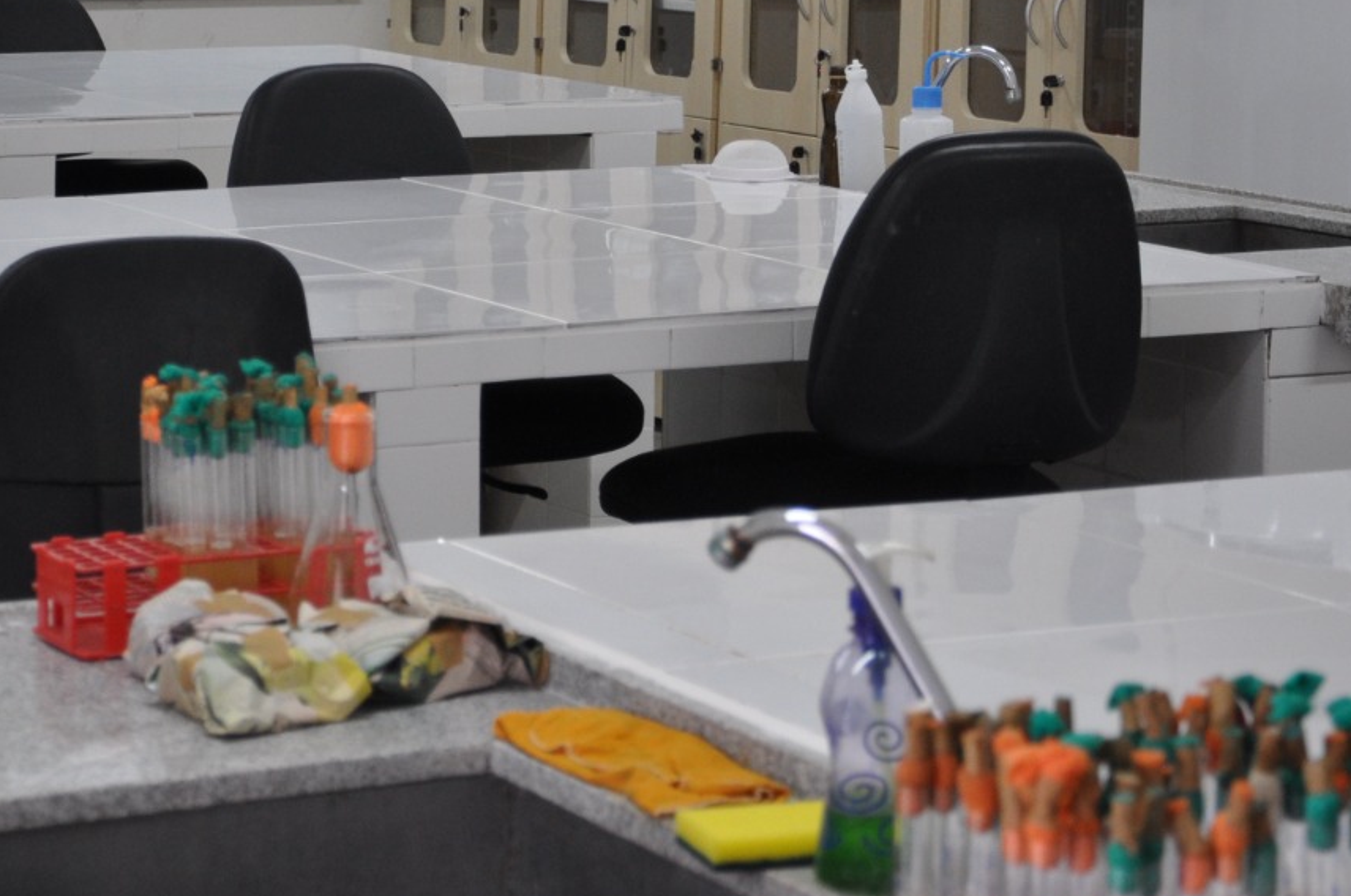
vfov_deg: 12.0
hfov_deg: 17.9
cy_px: 257
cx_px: 418
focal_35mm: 114
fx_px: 4272
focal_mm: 40
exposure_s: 1/60
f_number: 4.5
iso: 720
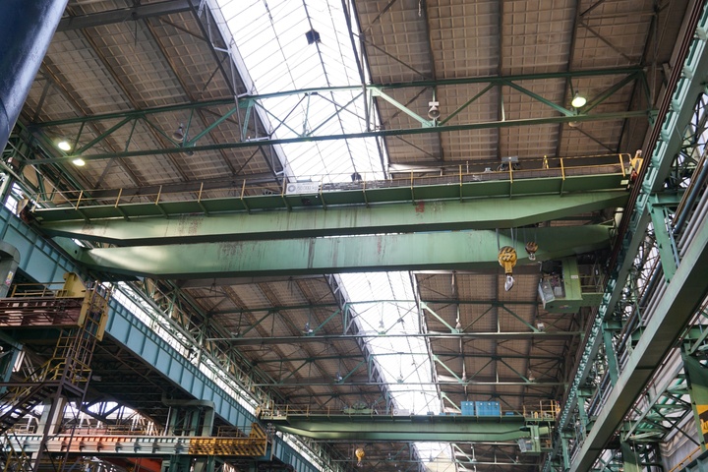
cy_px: 236
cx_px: 354
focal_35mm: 32
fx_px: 619
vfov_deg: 41.7
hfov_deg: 59.5
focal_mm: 21
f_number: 4
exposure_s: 1/60
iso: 250
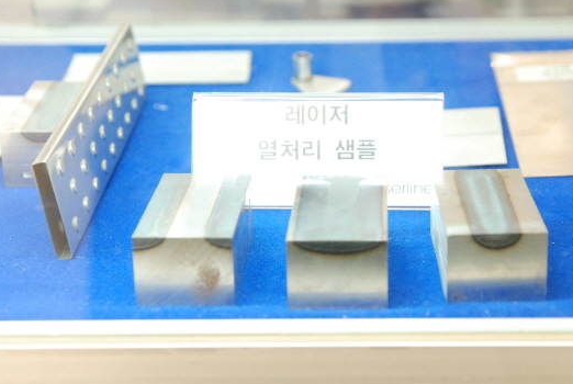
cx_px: 326
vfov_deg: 14.9
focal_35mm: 92
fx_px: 1467
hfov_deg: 22.1
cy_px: 179
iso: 1600
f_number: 3.5
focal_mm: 50
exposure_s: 1/60
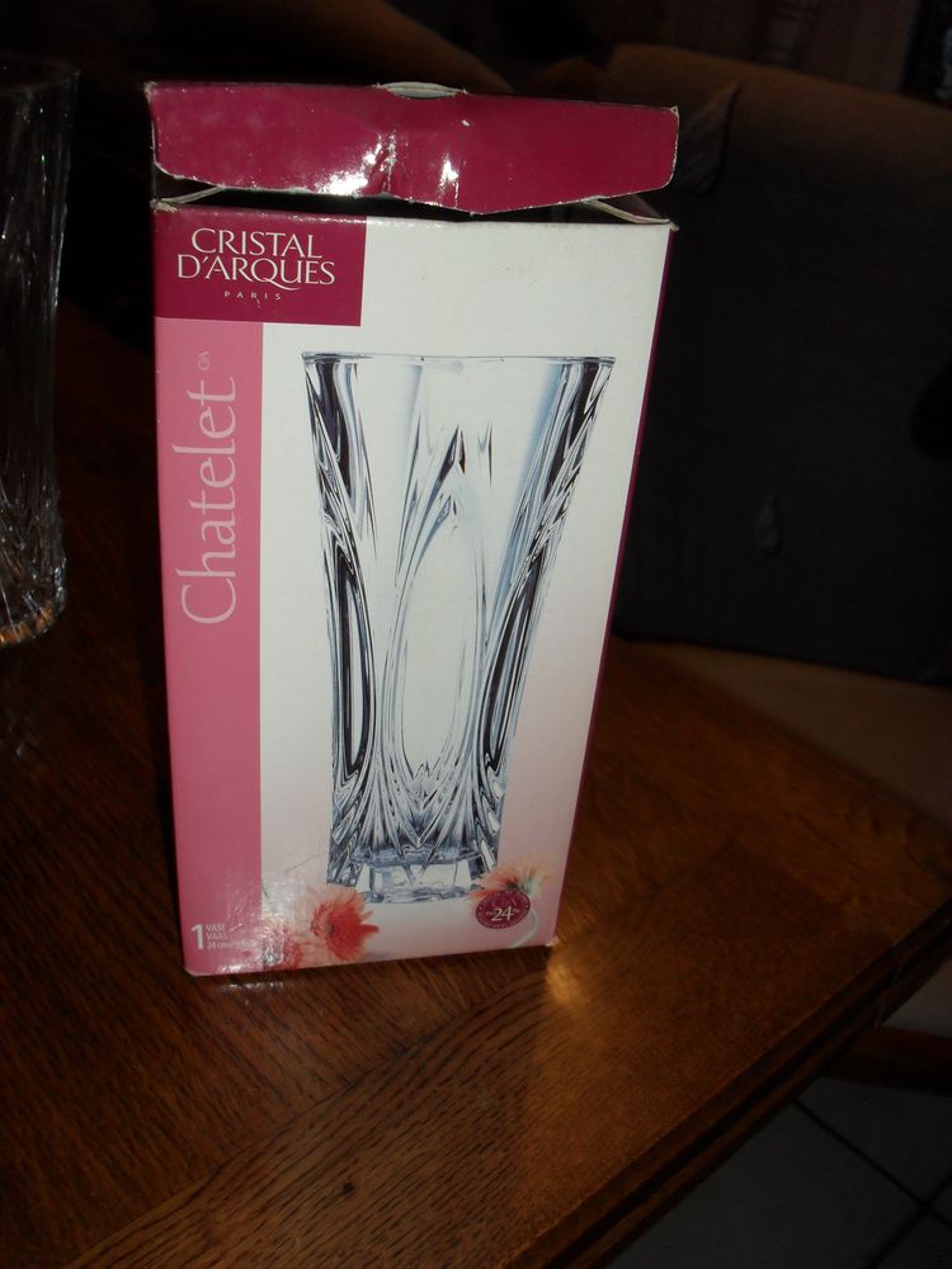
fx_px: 1283
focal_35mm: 35
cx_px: 476
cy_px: 634
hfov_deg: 40.7
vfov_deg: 52.6
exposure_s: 1/45
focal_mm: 6.3
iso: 200
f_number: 3.2
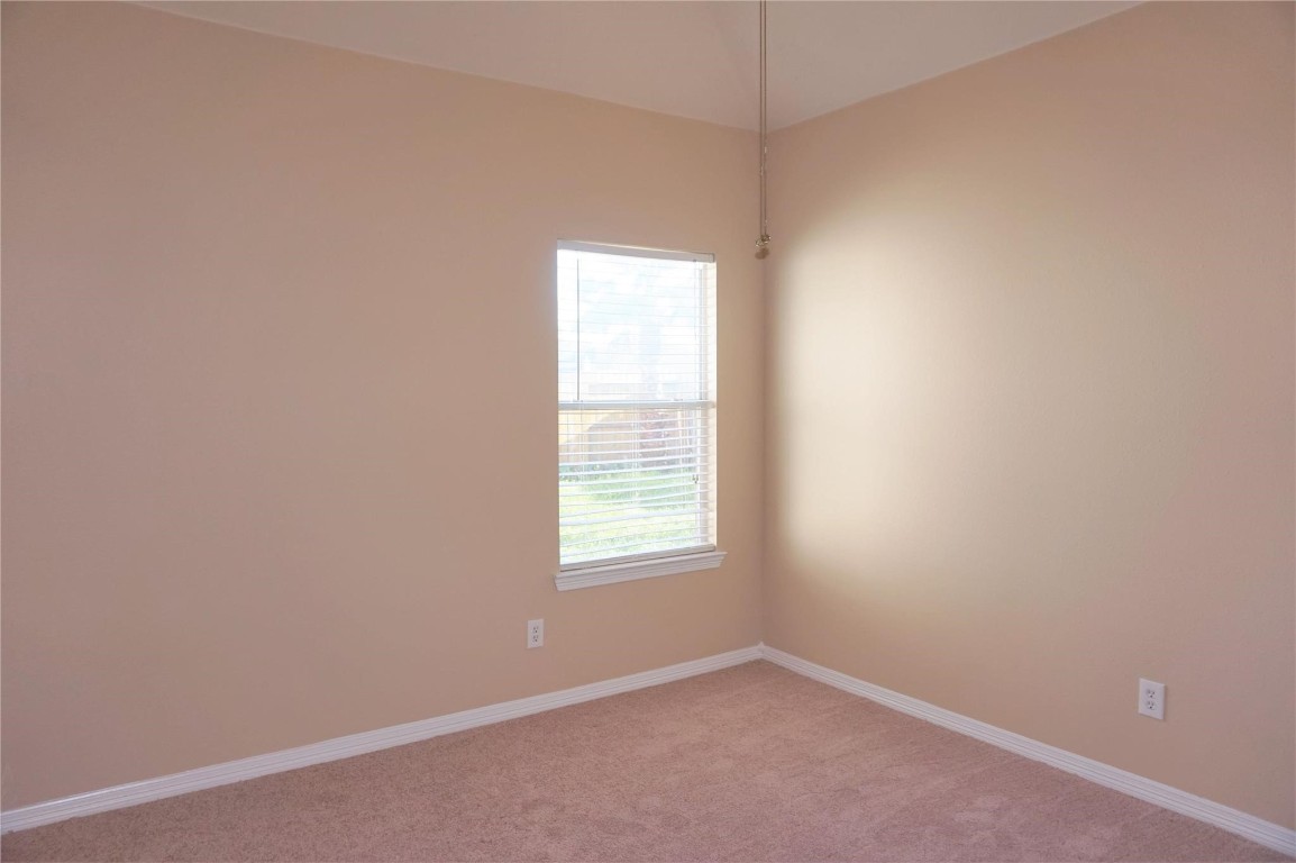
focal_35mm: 24
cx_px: 648
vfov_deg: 53.1
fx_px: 863
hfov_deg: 73.8
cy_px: 432
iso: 160
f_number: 4
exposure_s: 1/60
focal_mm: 16
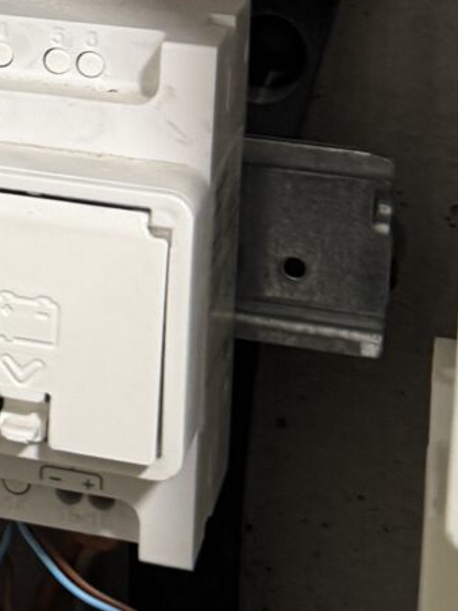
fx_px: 2399
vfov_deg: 13.9
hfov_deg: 9.5
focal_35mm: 136
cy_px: -214
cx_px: -688
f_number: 1.78
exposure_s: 1/50
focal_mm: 6.76
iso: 250
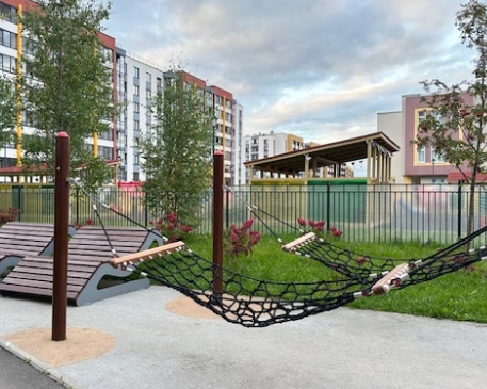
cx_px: 213
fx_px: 461
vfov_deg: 45.8
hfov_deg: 55.5
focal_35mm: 32
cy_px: 198
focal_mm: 6.86
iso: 125
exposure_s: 1/158
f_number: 1.78
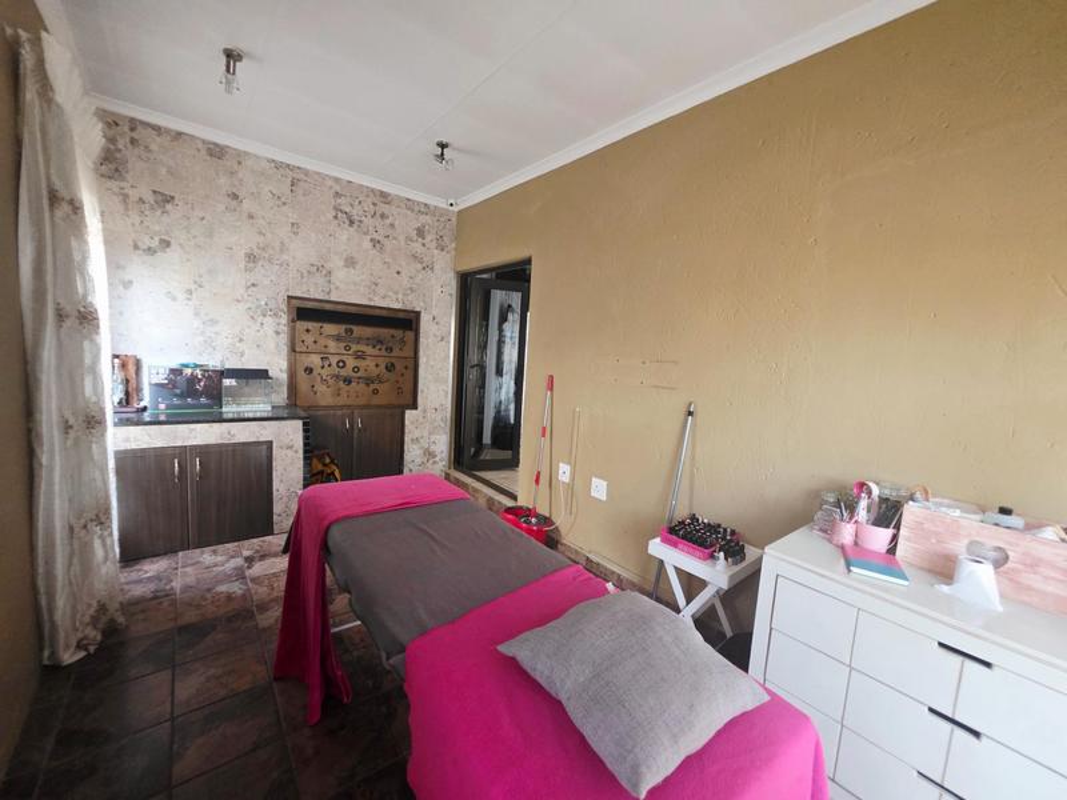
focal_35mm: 13
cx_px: 534
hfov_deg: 106.2
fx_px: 401
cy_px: 400
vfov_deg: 89.9
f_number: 1.9
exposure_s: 1/60.2
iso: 640
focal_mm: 2.2
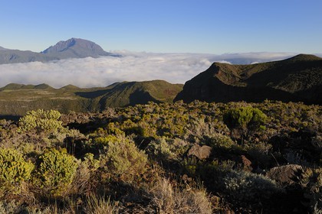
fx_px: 340
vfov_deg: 35.1
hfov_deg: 50.7
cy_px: 107
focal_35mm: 38
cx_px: 161
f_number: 14
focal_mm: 38
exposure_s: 1/100
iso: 200
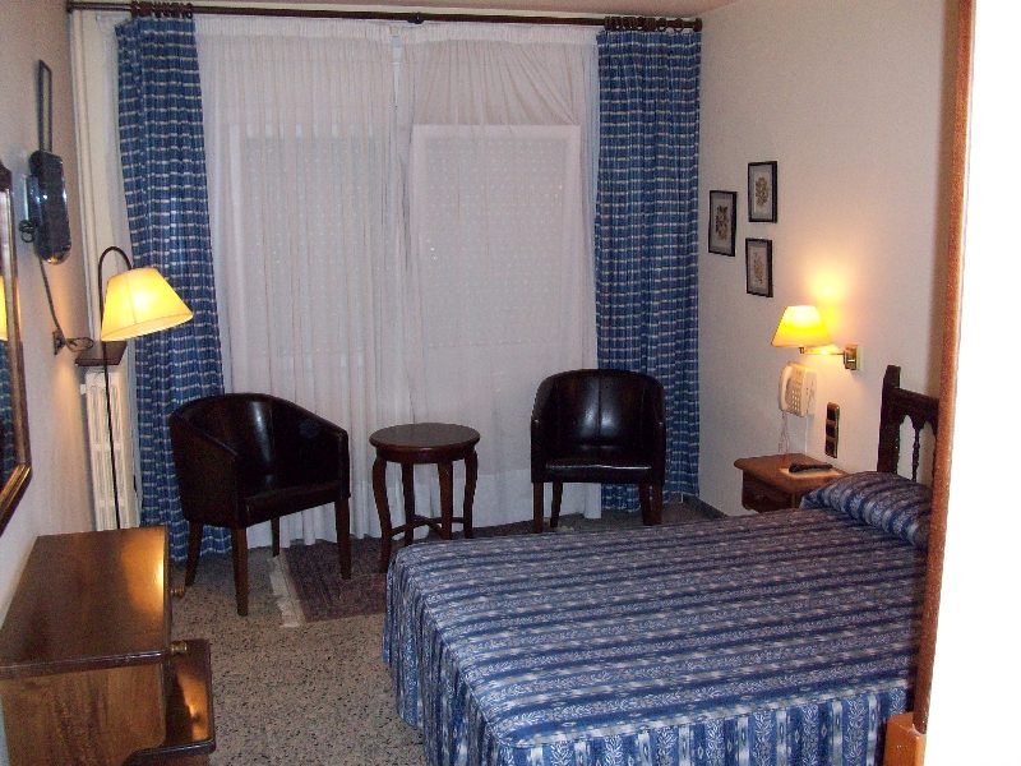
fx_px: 1003
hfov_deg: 54.0
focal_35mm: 34
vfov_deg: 41.8
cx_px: 510
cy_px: 383
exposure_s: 1/60
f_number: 2.8
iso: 200
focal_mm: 5.7
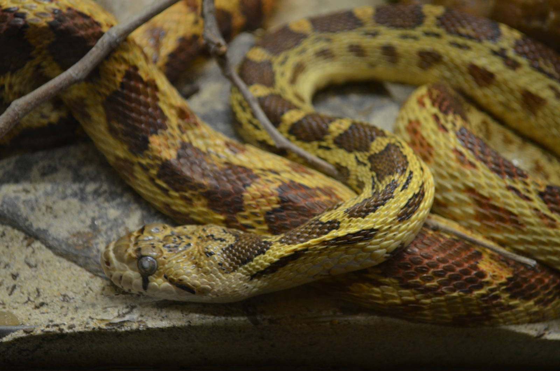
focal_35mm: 72
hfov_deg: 28.1
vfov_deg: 18.8
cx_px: 280
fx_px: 1118
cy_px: 186
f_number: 5.3
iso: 1100
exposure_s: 1/30
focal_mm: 48
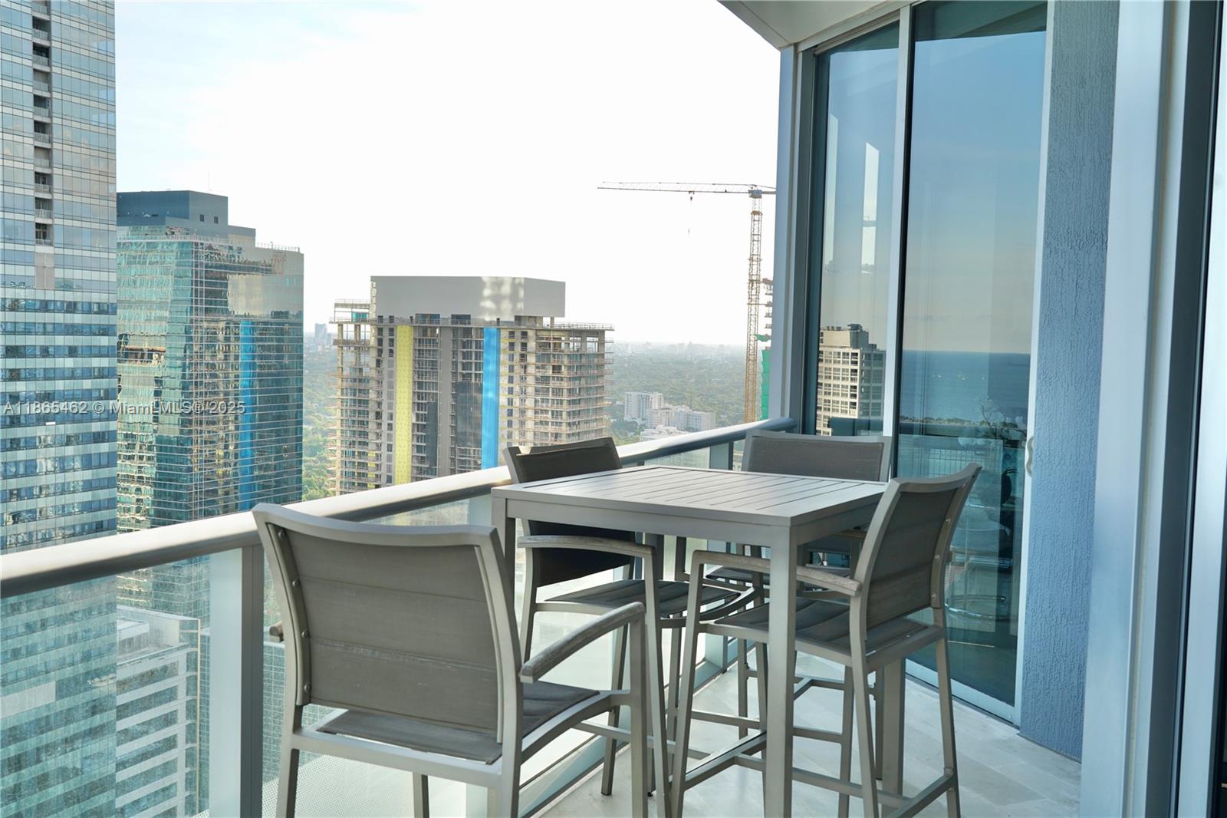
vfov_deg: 38.9
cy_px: 409
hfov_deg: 55.8
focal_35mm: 34
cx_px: 614
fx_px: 1159
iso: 100
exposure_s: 1/80
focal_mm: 34
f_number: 9
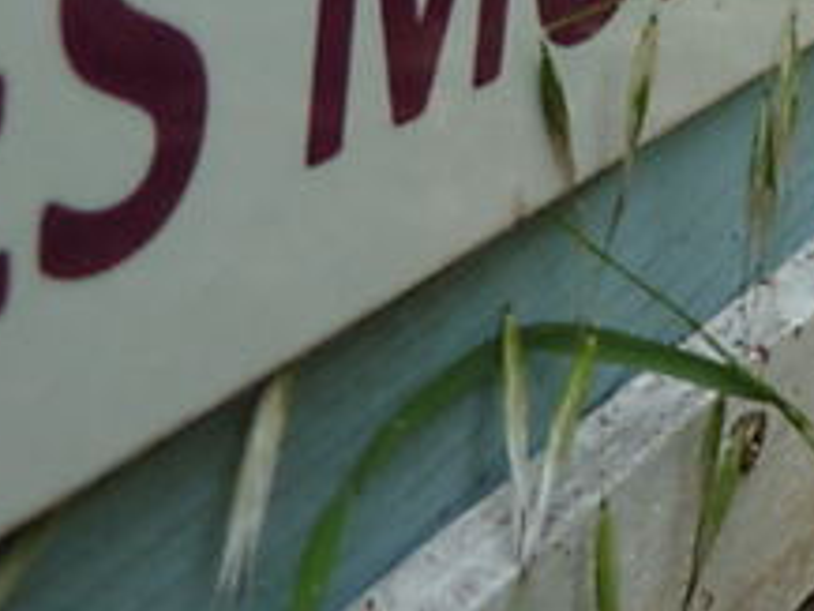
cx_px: 1080
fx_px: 2165
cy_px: -300
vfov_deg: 14.9
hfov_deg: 19.5
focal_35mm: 92
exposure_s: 1/125
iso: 80
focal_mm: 4.1
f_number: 3.3
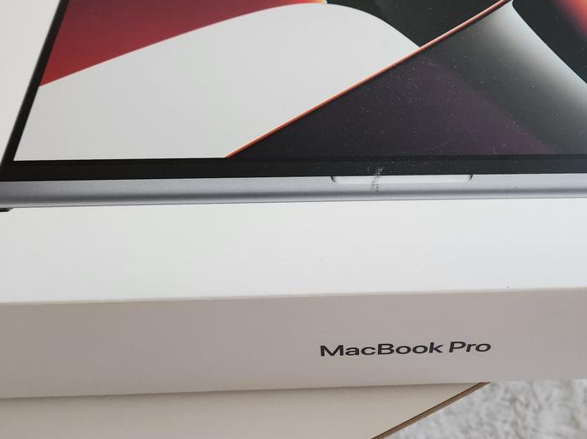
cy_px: 187
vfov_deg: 33.5
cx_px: 403
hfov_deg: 43.1
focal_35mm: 43
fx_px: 729
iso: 160
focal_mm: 5.4
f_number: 1.8
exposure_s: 1/180
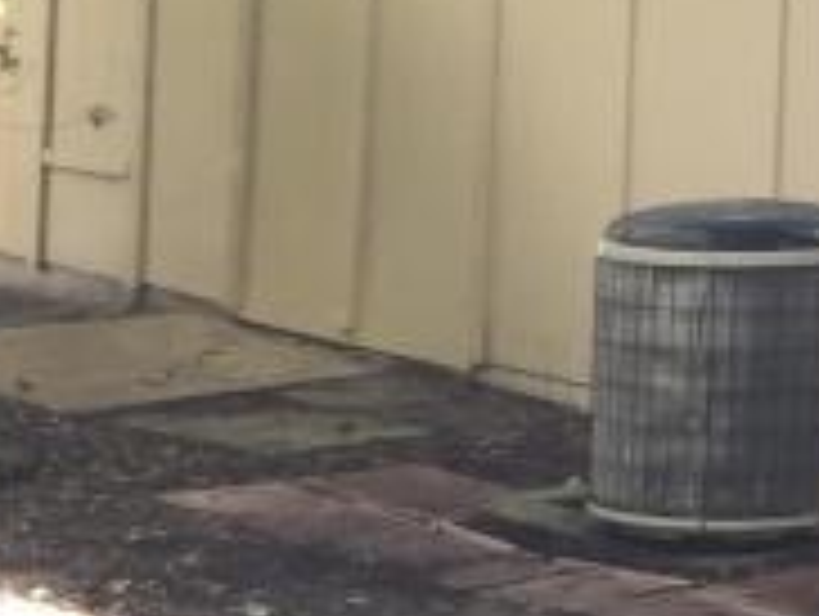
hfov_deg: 11.3
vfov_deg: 8.9
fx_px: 3862
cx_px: 1462
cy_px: -247
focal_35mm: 163
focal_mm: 4.15
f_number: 2.2
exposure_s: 1/120
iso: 50
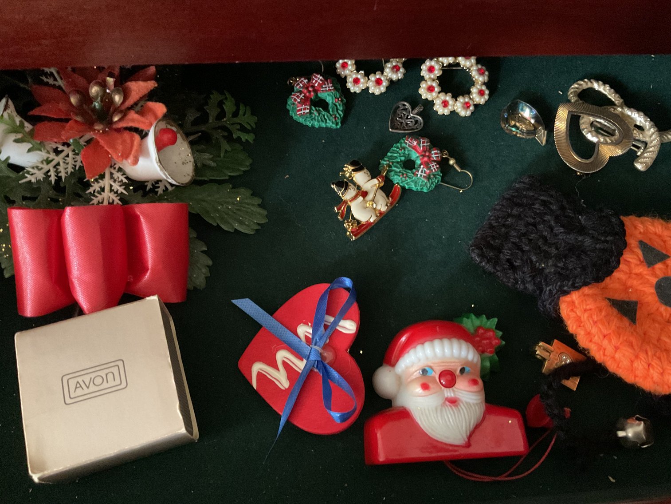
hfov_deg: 61.7
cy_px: 252
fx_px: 562
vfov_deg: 48.2
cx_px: 336
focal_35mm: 29
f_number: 1.8
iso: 500
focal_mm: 3
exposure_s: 1/24
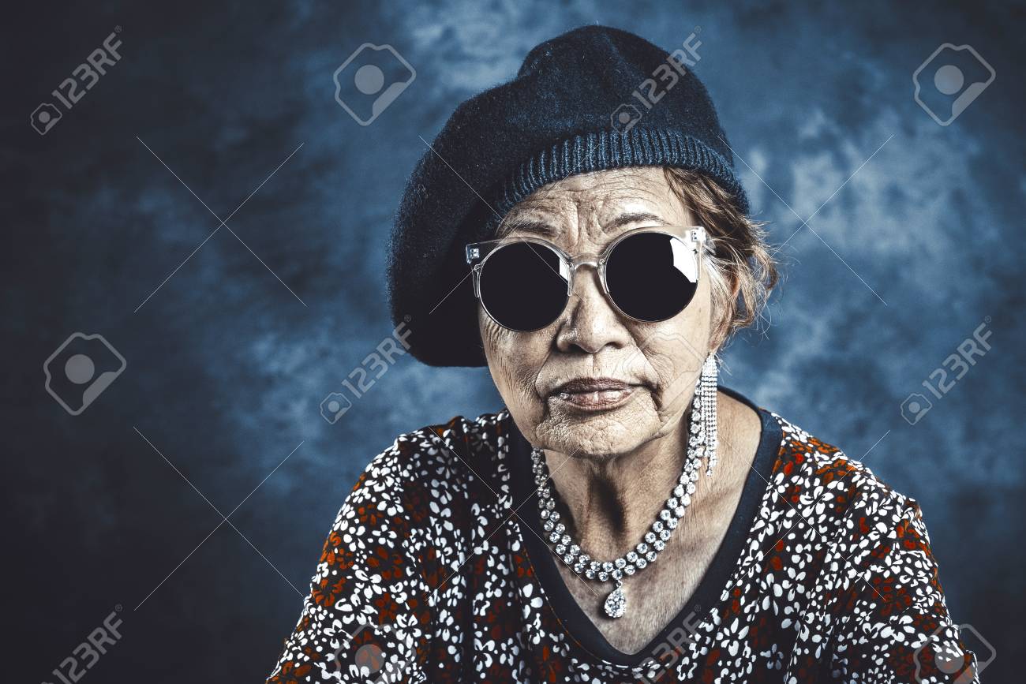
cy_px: 342
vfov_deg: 19.5
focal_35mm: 70
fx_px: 1995
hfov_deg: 28.8
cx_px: 513
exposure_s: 1/125
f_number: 8
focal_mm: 70
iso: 100
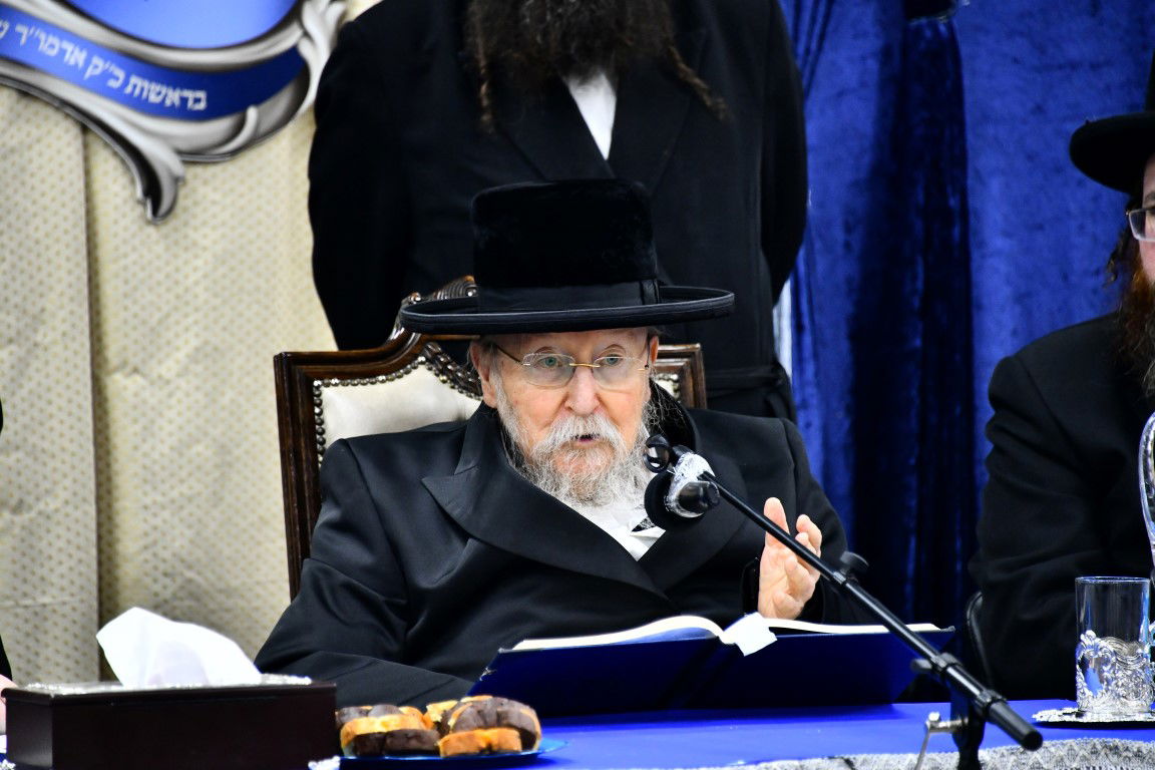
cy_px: 385
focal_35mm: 300
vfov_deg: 4.6
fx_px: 9624
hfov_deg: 6.9
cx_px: 578
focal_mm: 300
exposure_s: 1/100
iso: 2500
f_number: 5.6
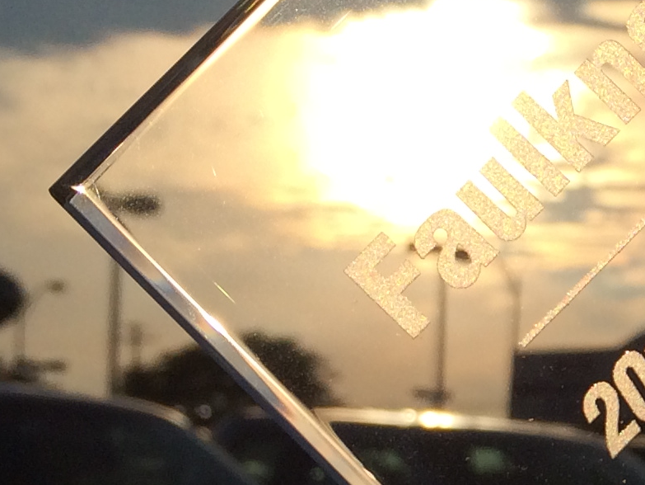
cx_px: 1102
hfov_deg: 14.2
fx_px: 2330
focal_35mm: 125
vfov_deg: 11.8
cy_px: 456
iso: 40
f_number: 2.2
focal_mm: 4.12
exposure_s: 1/13699
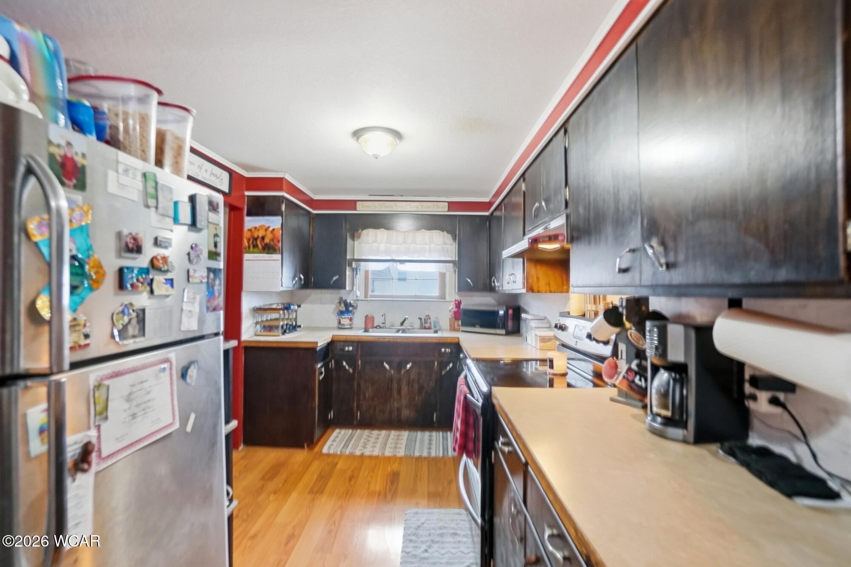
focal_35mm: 15
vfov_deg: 77.3
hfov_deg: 100.4
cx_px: 426
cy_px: 284
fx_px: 354
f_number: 5.6
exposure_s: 1/45
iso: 125
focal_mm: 10
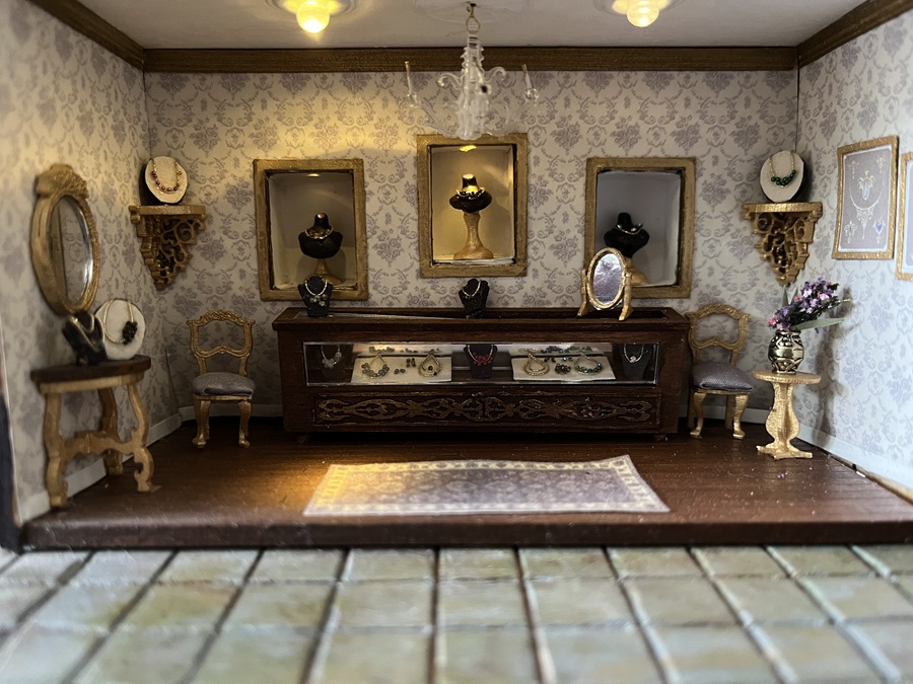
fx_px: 686
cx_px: 456
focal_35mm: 26
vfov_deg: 53.1
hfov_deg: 67.3
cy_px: 342
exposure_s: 1/30
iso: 800
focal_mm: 5.1
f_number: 1.6
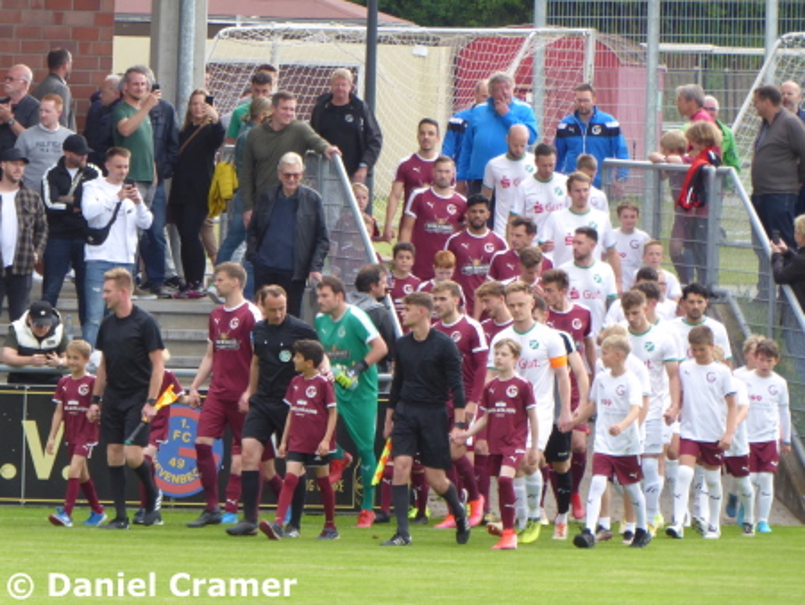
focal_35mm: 465
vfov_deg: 3.2
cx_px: 402
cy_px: 302
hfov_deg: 4.3
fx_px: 10819
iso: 250
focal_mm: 83.4
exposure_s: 1/100
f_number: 6
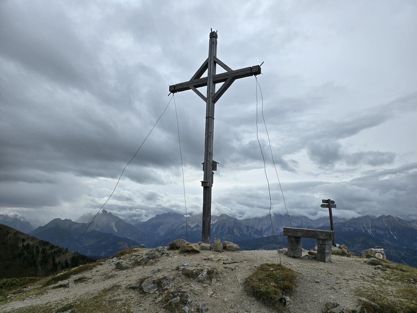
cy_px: 156
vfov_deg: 58.9
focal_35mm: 23
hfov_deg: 73.9
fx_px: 277
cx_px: 208
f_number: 1.7
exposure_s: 1/1619
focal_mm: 6.3
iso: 12
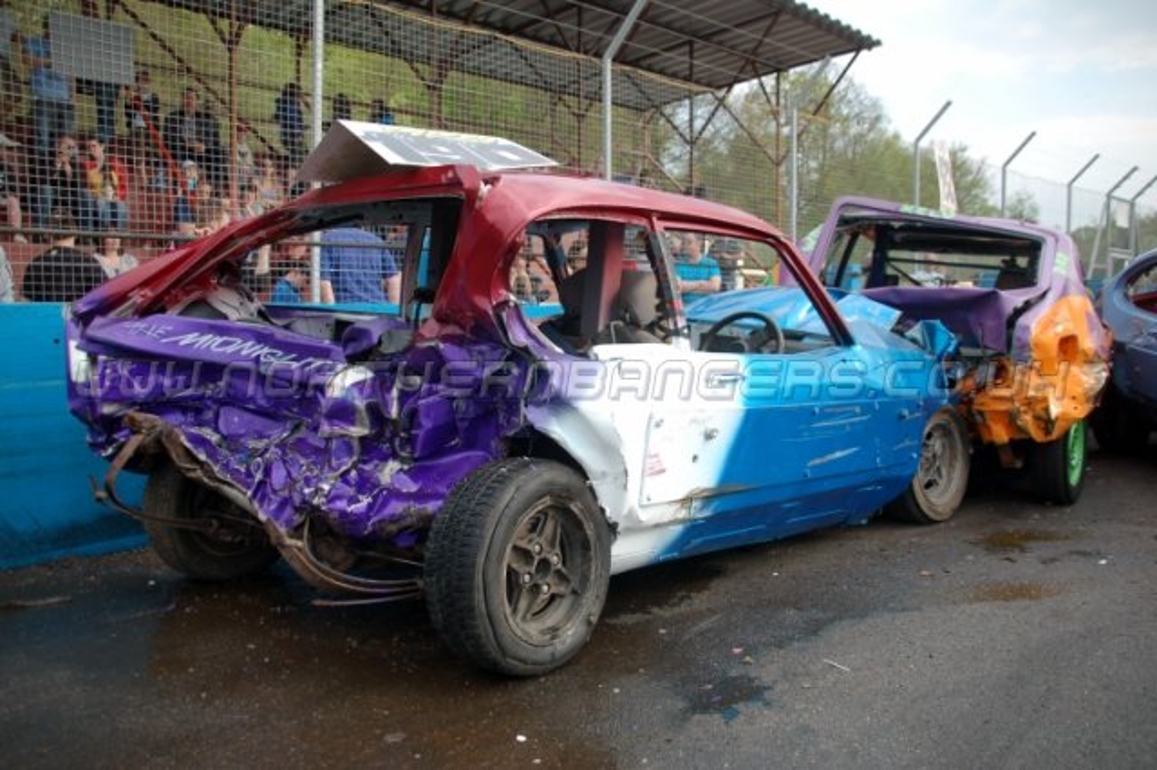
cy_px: 385
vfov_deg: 39.9
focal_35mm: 33
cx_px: 578
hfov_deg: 57.2
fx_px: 1060
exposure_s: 1/500
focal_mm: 22
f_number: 4
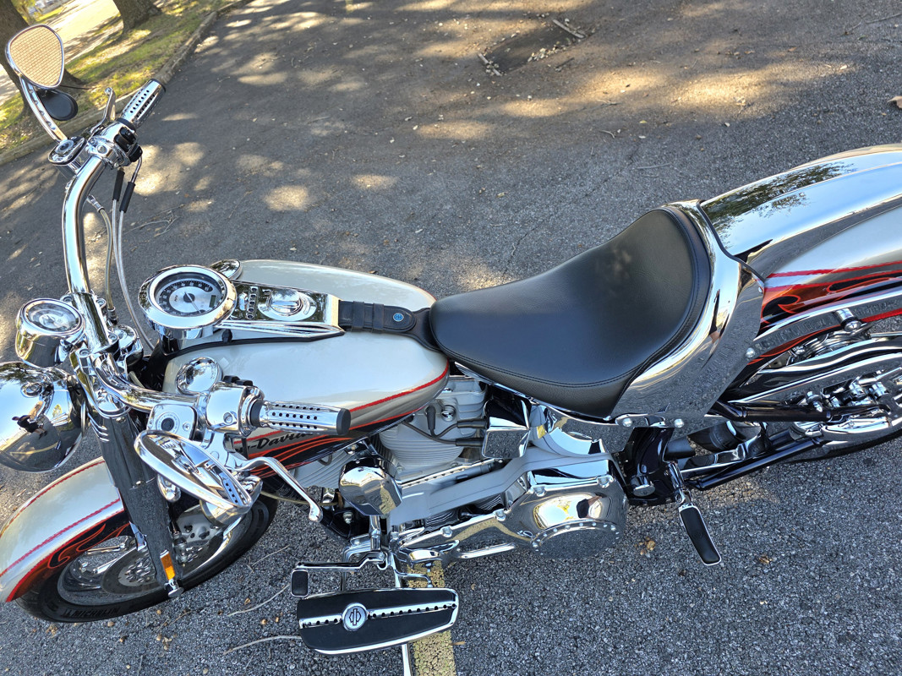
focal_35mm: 23
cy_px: 338
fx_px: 599
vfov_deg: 58.9
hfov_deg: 73.9
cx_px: 451
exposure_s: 1/370
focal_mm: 6.3
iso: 50
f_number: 1.7
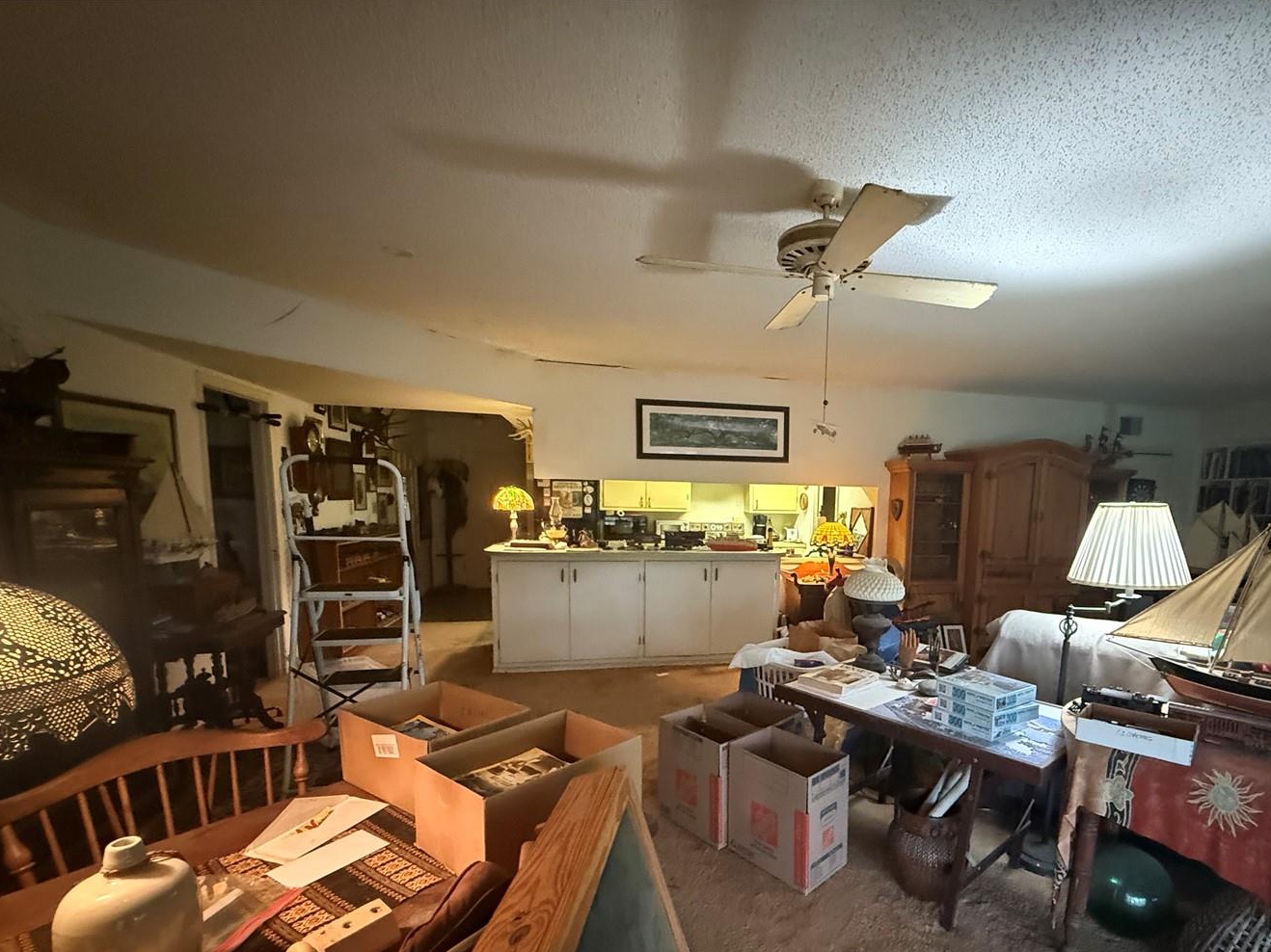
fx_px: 624
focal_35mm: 17
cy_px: 576
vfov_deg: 73.8
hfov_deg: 89.9
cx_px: 759
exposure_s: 1/40
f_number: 2.2
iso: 1250
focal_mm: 2.22
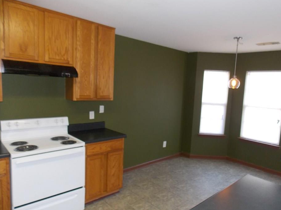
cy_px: 110
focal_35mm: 26
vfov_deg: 53.0
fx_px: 211
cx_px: 158
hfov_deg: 67.1
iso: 250
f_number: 3.1
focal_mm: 4
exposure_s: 1/30
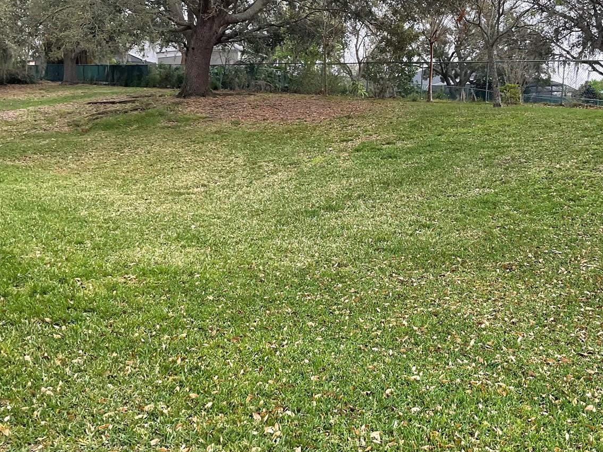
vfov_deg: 35.0
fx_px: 714
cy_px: 173
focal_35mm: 41
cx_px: 349
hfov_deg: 45.6
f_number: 1.8
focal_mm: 3
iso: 32
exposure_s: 1/122
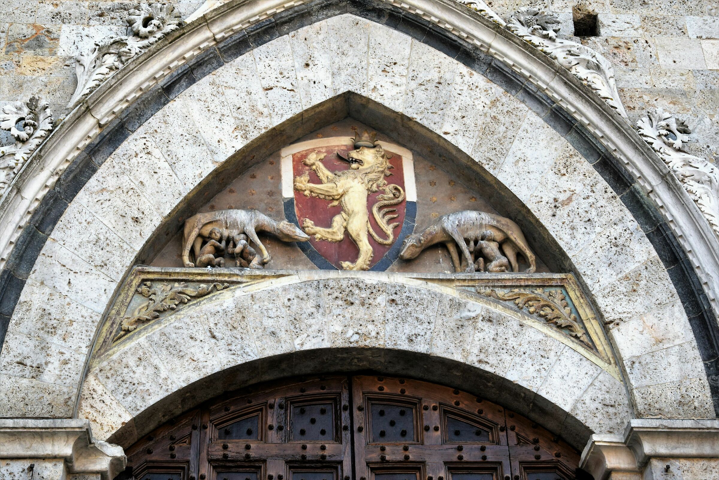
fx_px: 1348
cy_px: 240
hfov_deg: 29.9
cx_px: 360
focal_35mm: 68
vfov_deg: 20.2
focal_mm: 45
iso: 400
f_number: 9
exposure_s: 1/100
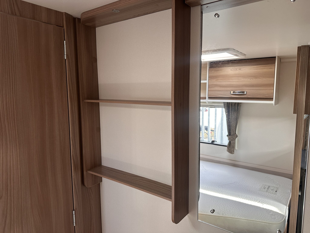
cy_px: 116
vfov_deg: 56.8
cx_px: 155
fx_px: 215
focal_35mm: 24
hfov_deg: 71.6
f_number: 1.78
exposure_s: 1/121
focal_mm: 6.86
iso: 200
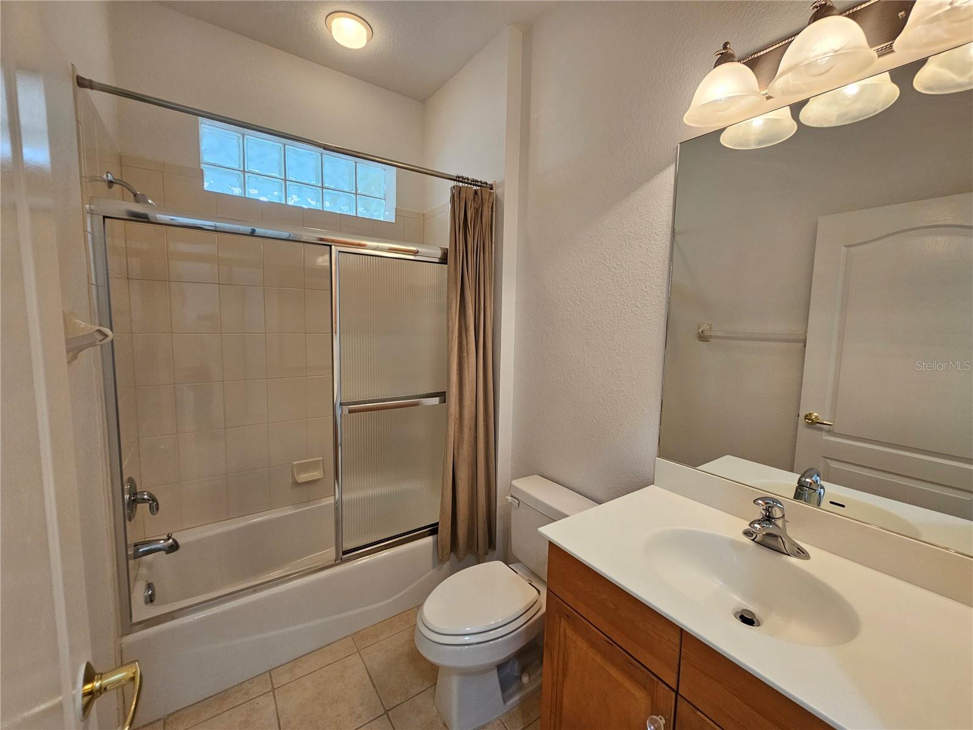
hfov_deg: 106.2
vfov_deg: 89.9
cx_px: 486
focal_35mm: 13
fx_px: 365
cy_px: 365
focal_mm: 2.2
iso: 125
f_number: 2.2
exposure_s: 1/60
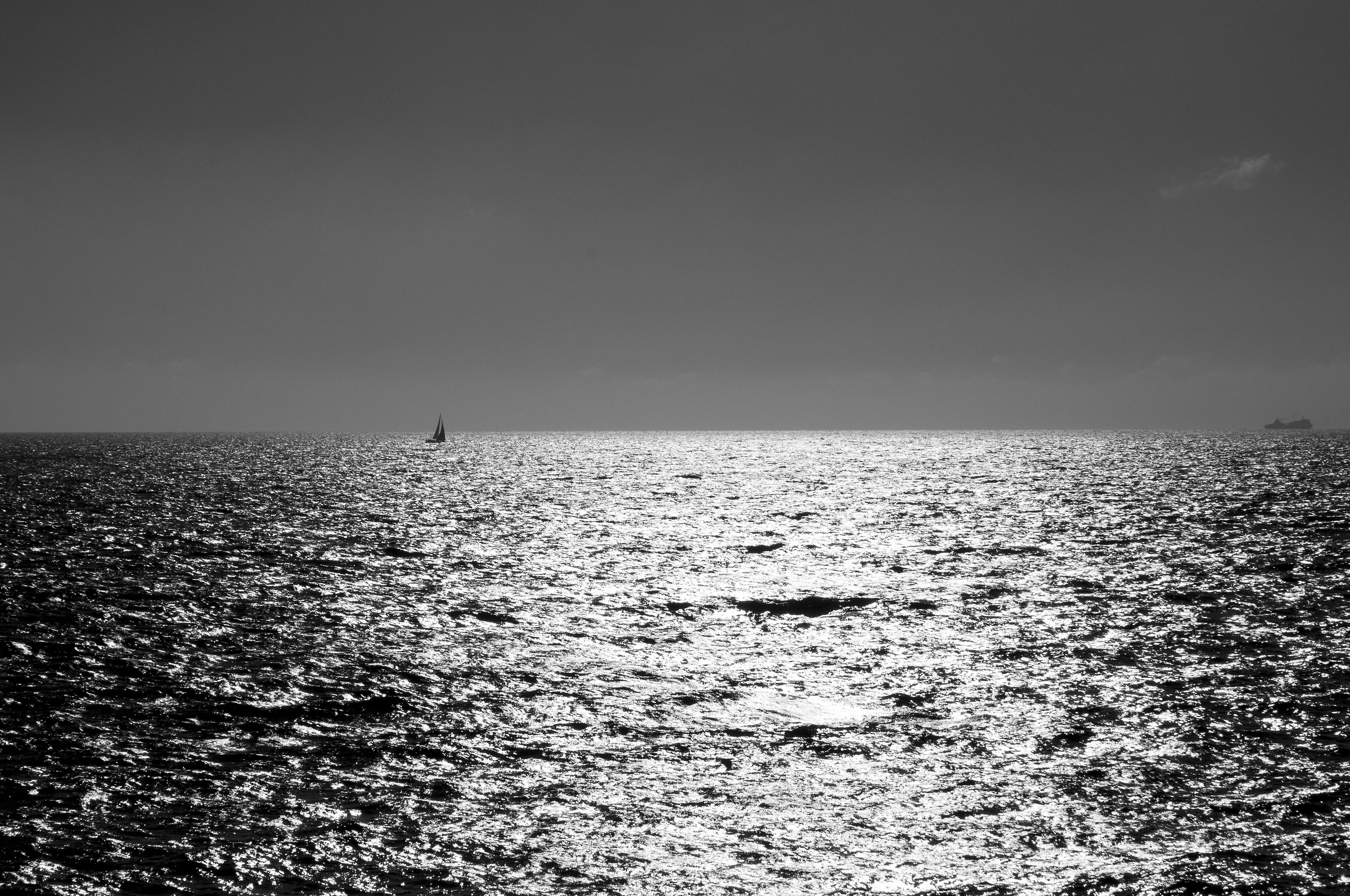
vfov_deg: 13.0
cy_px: 448
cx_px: 675
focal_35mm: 105
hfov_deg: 19.5
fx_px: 3932
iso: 320
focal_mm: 70
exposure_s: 1/4000
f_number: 18
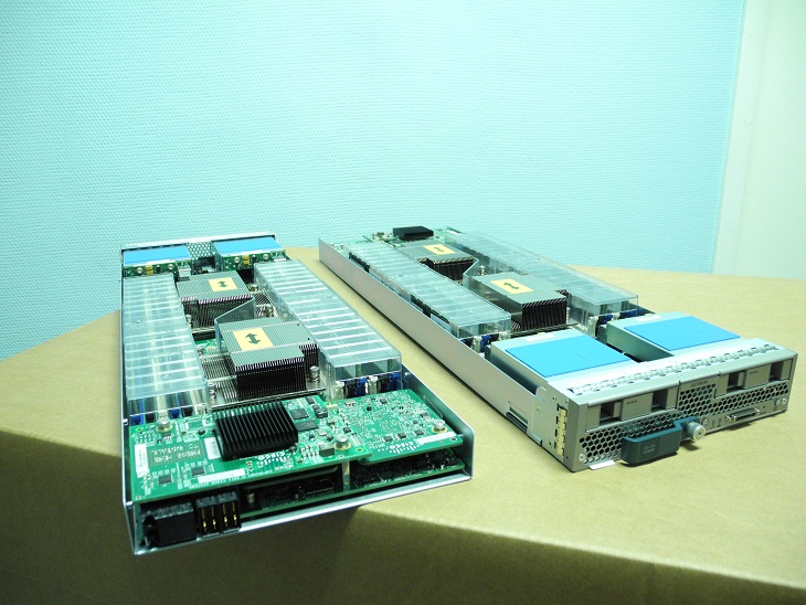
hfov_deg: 63.4
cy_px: 302
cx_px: 403
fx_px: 652
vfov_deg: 49.8
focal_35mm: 28
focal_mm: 6
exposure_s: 1/17.8
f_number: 2.8
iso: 400
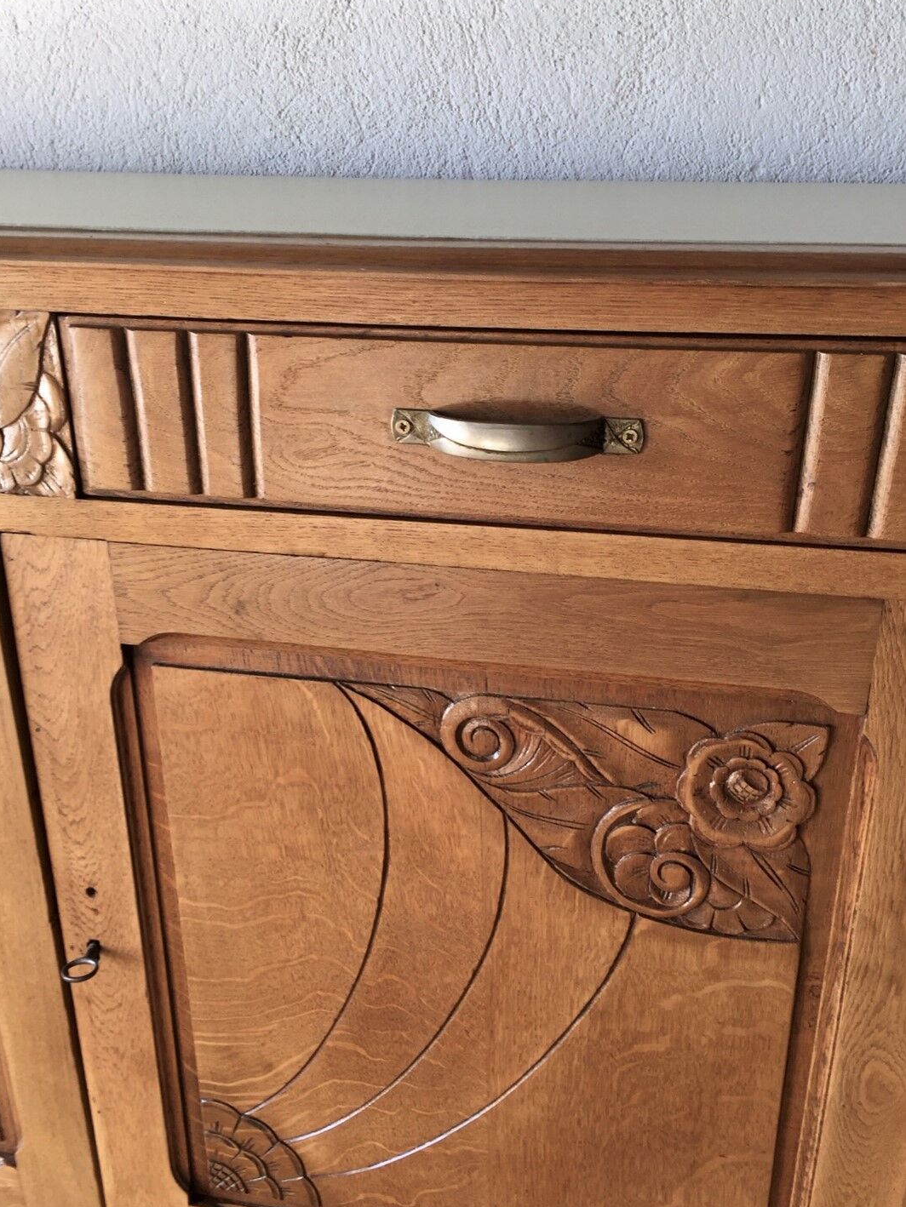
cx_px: 438
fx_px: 1047
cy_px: 613
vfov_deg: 60.0
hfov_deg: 46.8
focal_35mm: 30
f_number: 2.2
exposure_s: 1/50
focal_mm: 4.15
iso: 40
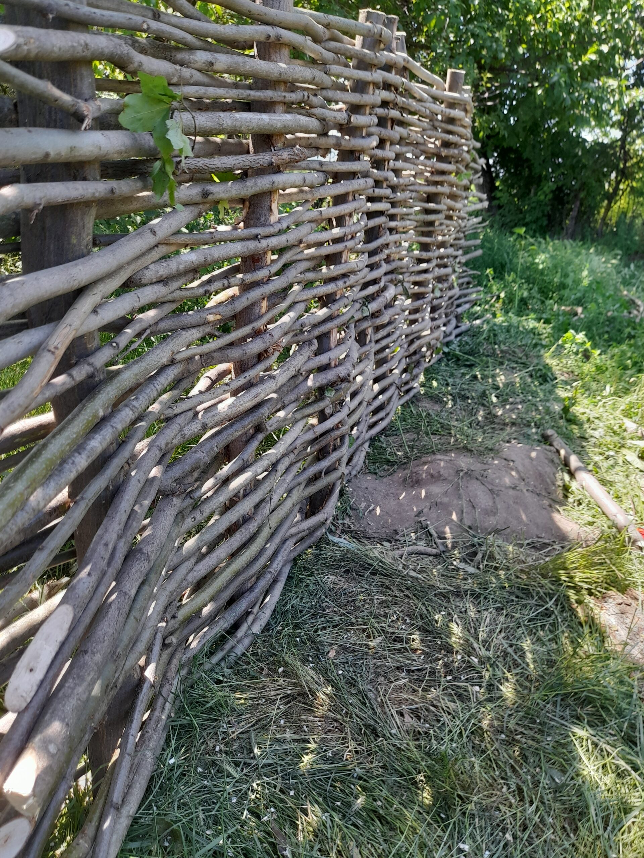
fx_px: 620
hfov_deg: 54.9
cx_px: 322
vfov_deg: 69.4
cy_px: 429
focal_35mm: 25
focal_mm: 4.6
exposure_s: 1/50
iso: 20
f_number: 2
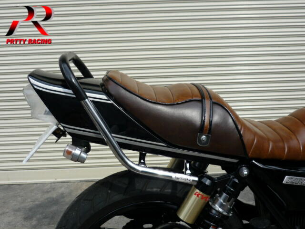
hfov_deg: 43.9
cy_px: 114
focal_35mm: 43
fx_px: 379
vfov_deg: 33.6
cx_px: 152
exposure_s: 1/640
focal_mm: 5.5
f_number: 2.8
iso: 100
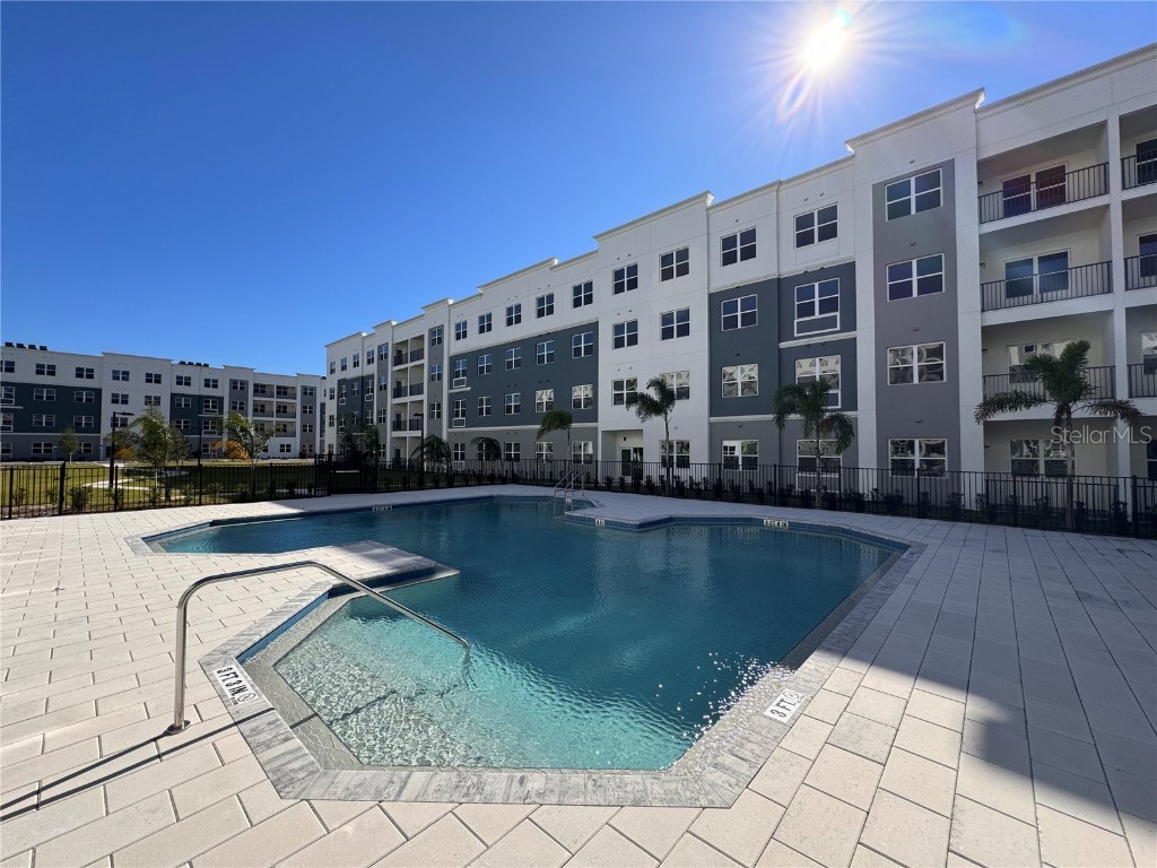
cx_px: 578
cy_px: 434
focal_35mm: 14
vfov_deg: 85.7
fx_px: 468
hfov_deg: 102.1
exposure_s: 1/1449
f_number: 2.2
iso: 40
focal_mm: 2.22
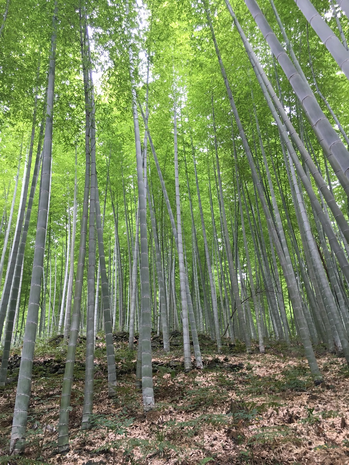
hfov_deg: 48.2
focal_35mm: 29
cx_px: 174
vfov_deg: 61.7
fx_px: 390
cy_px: 232
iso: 64
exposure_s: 1/33
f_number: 2.2
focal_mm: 4.15
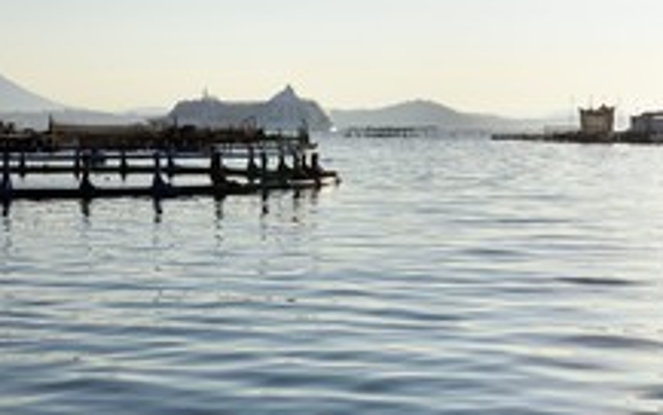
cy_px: 253
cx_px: 192
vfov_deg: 17.4
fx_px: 1356
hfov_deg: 27.2
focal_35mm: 75
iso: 200
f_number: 14
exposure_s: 1/320
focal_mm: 38
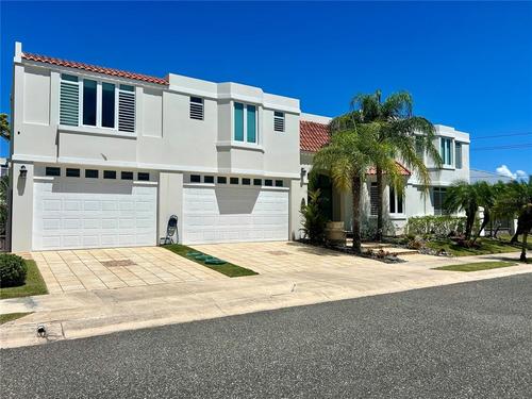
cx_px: 266
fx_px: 400
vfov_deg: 53.1
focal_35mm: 26
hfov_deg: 67.3
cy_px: 200
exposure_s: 1/11364
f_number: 1.5
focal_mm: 5.7
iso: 50
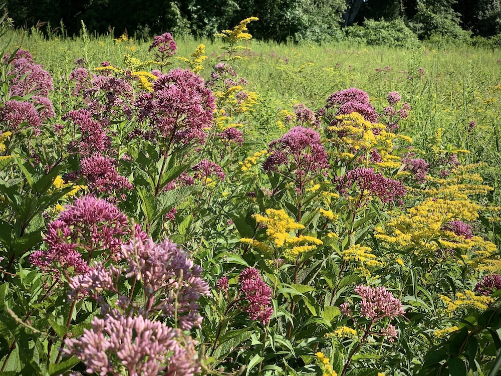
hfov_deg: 36.8
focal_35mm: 52
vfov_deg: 28.0
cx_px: 250
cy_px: 188
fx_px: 753
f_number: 2.4
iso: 16
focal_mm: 6
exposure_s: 1/480
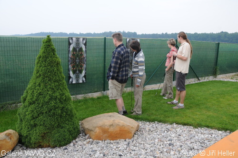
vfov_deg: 41.6
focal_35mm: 32
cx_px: 119
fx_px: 208
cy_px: 79
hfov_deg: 59.6
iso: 500
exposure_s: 1/250
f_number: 8
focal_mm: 21
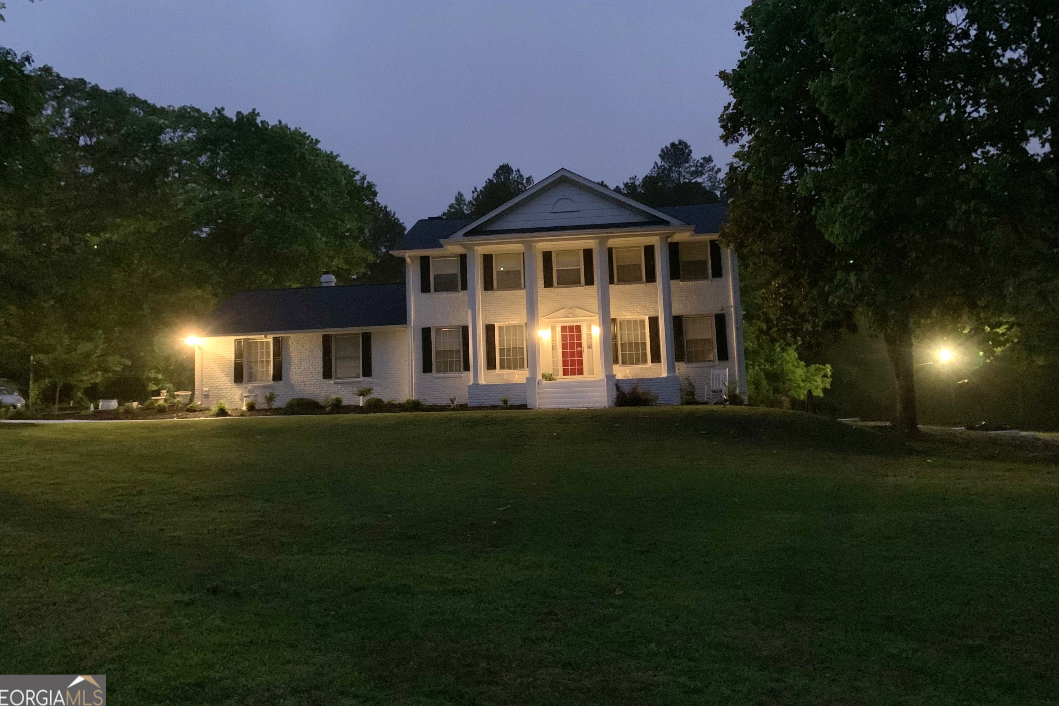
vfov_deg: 46.3
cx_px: 531
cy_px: 304
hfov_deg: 65.5
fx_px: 824
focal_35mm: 28
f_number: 1.8
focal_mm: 4.25
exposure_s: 1/16
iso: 2000
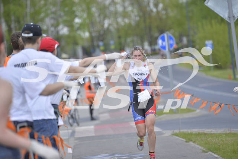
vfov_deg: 6.9
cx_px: 119
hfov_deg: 10.3
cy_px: 80
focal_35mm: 200
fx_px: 1322
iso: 400
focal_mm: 200
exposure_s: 1/2500
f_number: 4
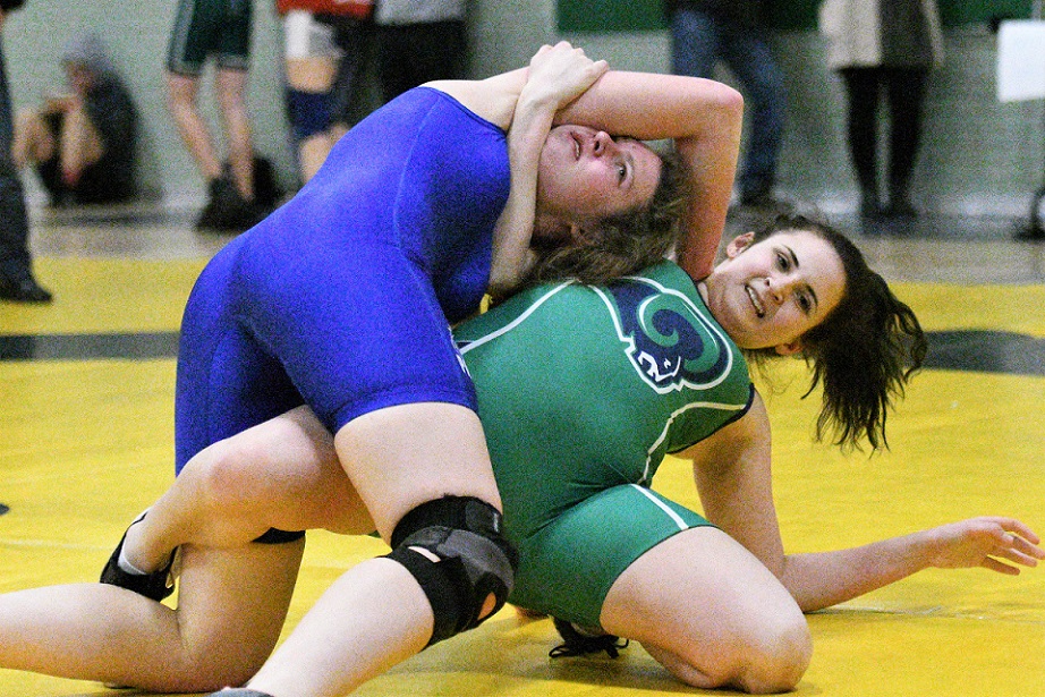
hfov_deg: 19.5
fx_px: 3048
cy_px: 348
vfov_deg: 13.0
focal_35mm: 105
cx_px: 522
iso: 51200
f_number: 2.8
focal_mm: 70
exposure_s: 1/2000
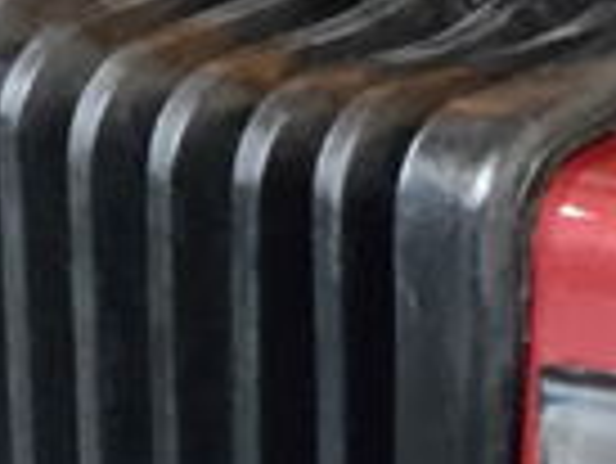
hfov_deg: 6.8
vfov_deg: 5.1
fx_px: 5201
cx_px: 45
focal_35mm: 292
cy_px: 342
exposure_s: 1/15
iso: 500
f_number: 2
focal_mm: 6
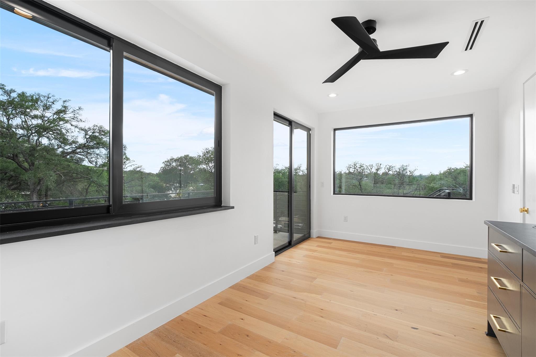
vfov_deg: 73.7
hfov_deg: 96.7
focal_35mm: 16
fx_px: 238
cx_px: 268
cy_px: 178
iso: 400
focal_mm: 16
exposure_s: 1/15
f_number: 9
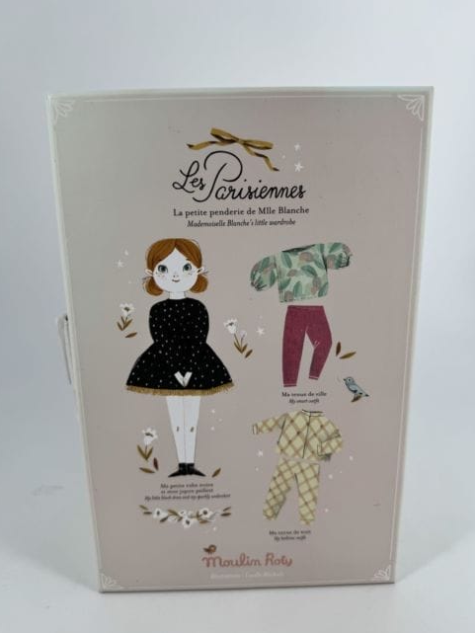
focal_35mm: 25
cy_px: 314
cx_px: 241
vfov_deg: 69.4
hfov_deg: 54.9
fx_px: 457
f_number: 1.78
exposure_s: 1/912
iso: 80
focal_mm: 6.76
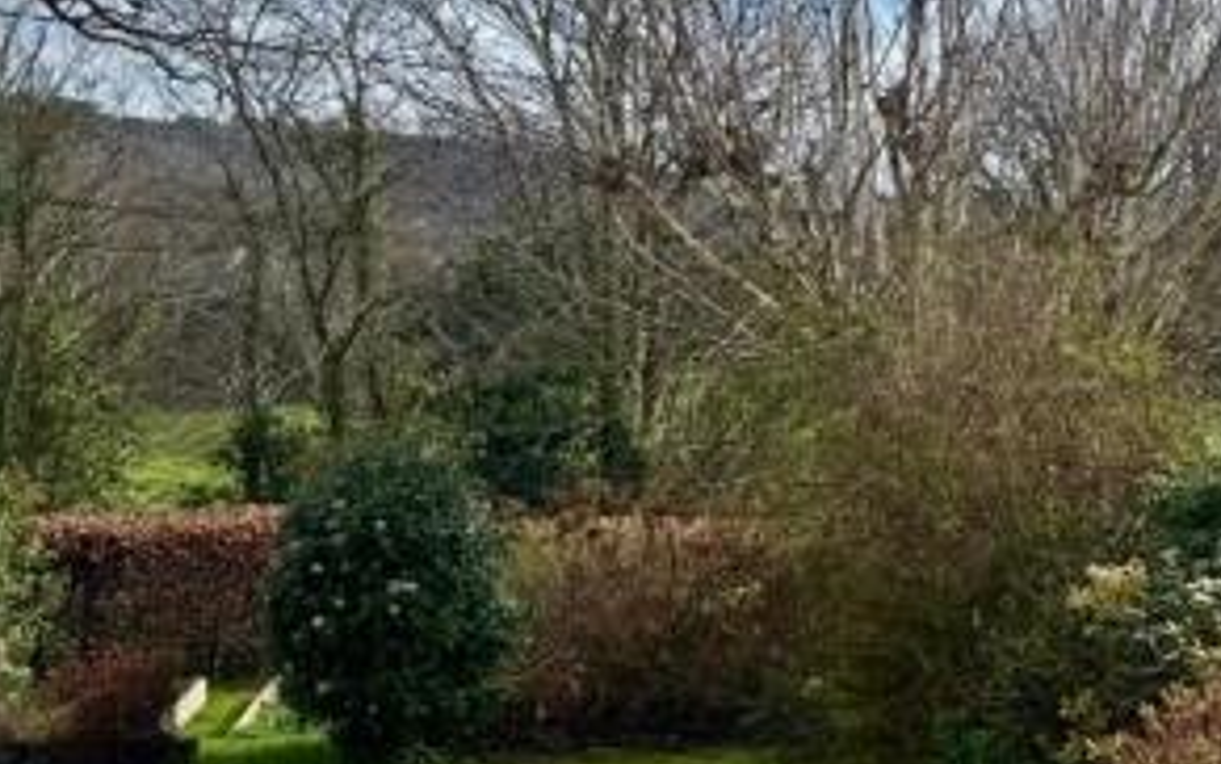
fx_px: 1697
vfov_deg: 25.3
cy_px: 309
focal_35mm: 51
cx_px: 1139
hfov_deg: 36.6
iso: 80
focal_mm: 6.76
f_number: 1.78
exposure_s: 1/6173
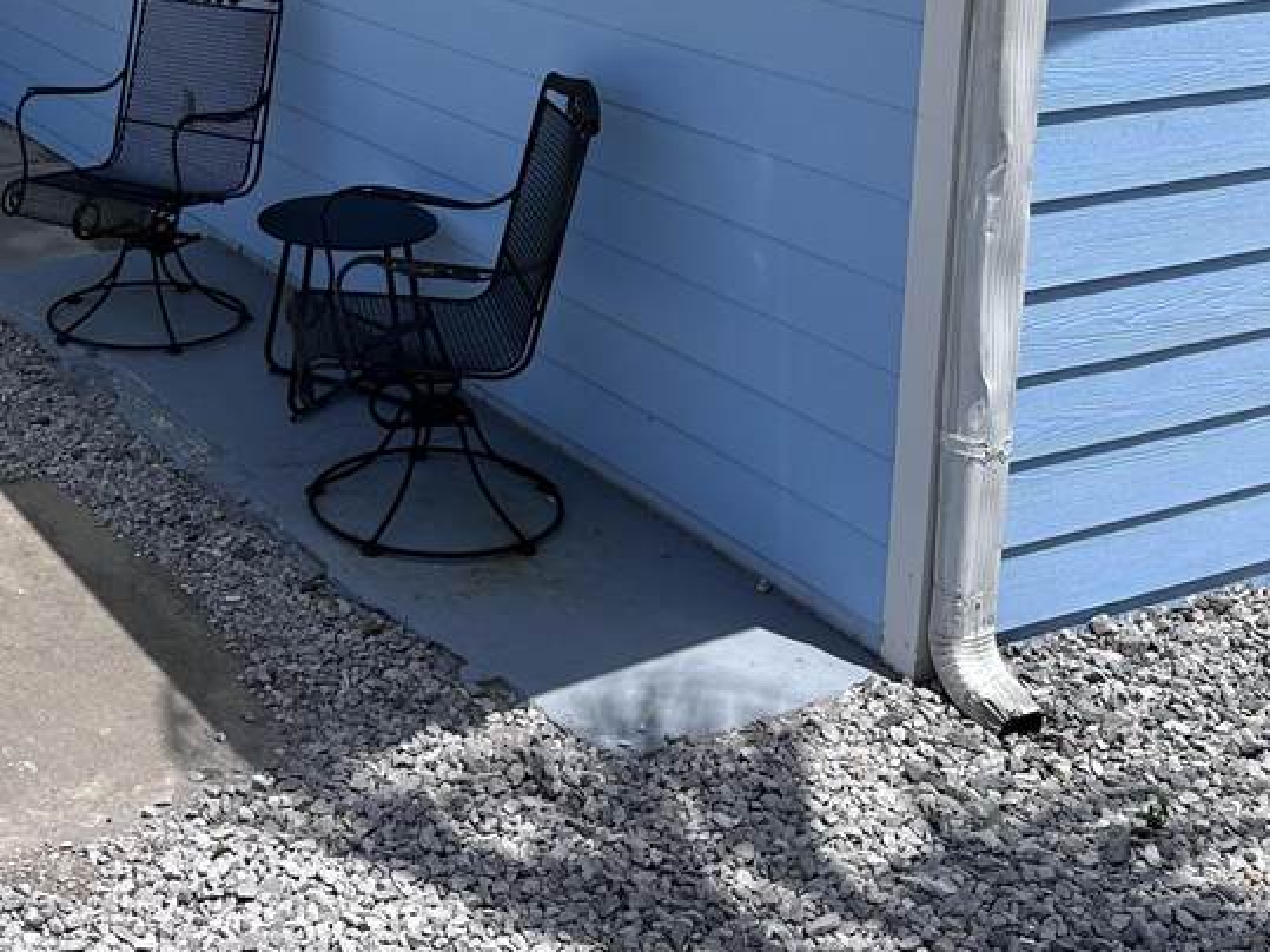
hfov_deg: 32.9
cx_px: 264
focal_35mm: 57
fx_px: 2091
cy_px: 31
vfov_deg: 24.6
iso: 80
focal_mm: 6.86
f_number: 1.78
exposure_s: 1/5263
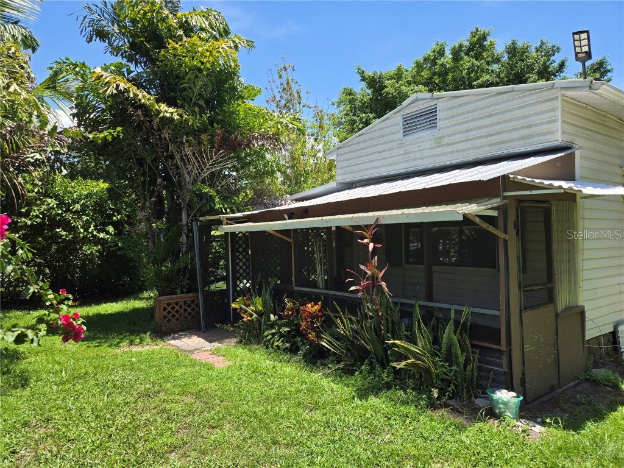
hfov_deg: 73.9
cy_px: 234
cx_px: 312
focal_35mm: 23
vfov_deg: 58.9
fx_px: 415
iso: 25
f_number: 1.8
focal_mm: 5.4
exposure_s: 1/909
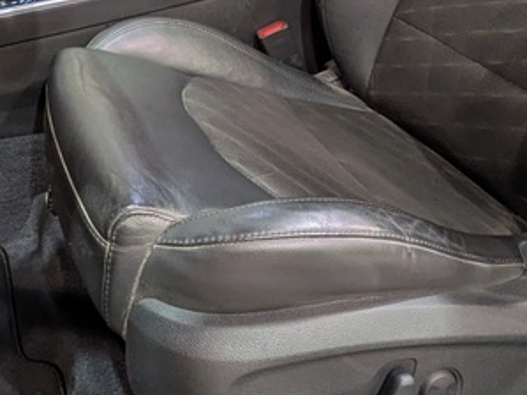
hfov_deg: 38.8
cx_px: 139
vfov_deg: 27.8
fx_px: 730
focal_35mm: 48
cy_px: -32
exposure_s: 1/33.3
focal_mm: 1.83
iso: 73
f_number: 2.2
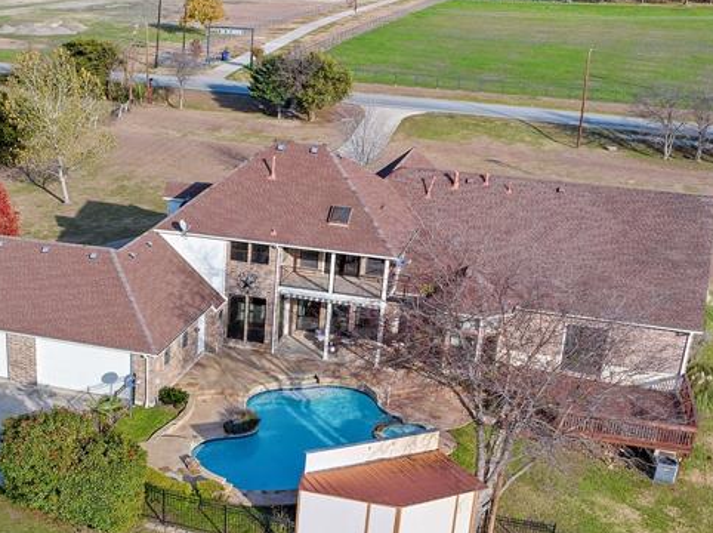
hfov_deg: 35.8
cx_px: 105
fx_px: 1049
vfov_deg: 28.1
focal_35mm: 51
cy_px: 394
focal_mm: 12.29
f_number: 9
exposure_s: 1/80
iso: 100
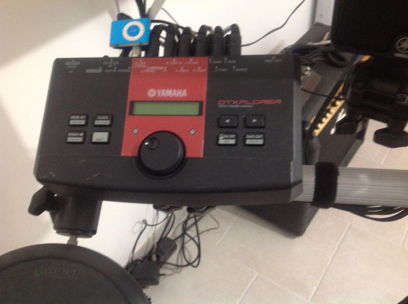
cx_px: 204
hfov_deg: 52.7
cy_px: 152
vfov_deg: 40.6
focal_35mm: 35
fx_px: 412
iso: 400
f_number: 2.4
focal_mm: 4.28
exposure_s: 1/15
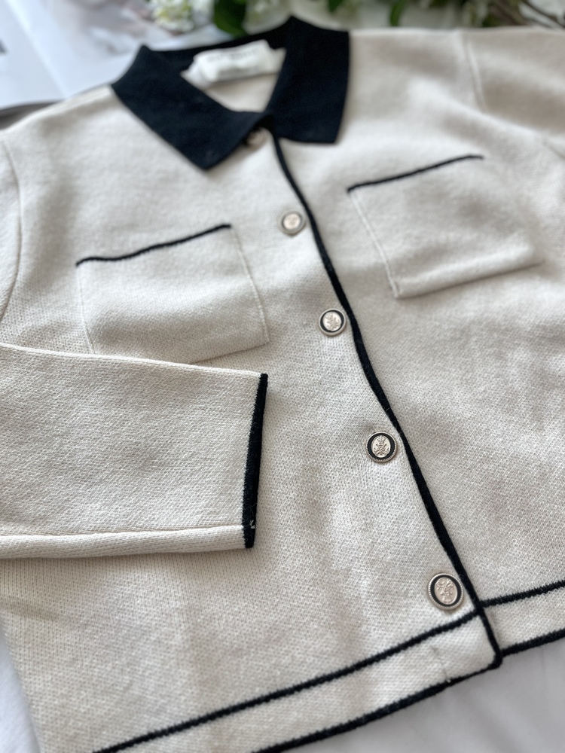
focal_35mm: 26
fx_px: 566
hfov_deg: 53.1
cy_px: 376
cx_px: 282
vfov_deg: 67.3
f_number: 1.6
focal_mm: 5.1
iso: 40
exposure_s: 1/151
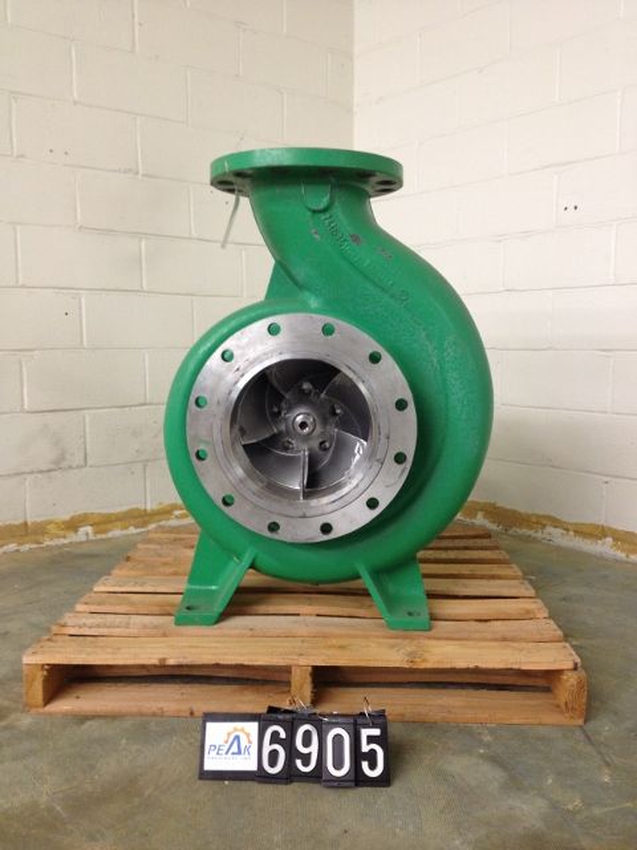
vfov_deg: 52.6
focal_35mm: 35
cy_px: 425
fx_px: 859
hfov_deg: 40.7
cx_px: 318
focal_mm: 4.28
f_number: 2.4
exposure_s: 1/20
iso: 160
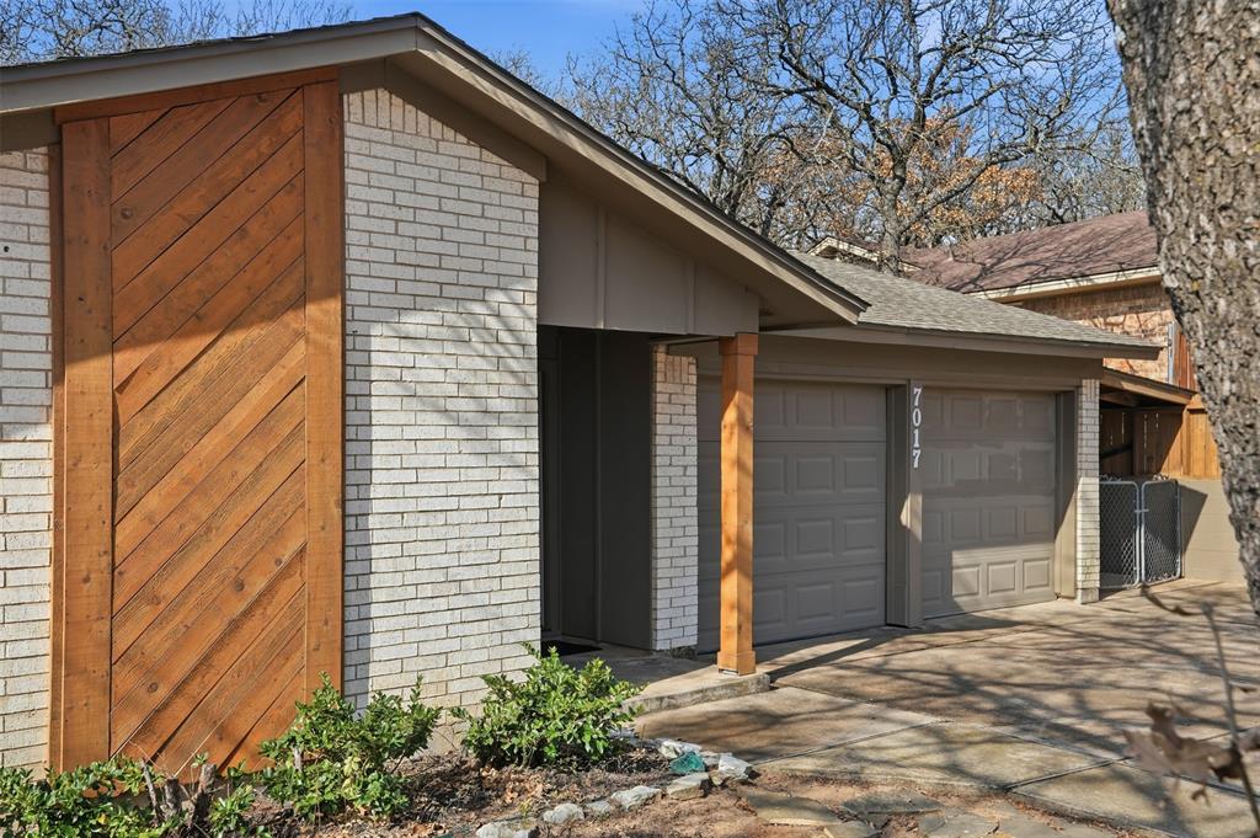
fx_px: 1224
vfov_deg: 37.8
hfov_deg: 54.5
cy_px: 419
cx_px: 630
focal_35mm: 35
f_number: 9
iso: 250
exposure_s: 1/800
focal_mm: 35
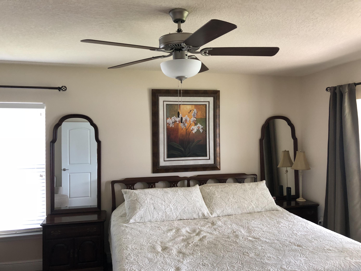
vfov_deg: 49.7
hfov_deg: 63.4
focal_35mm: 28
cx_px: 180
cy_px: 136
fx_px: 292
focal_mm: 4
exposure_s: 1/20
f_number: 1.8
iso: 40
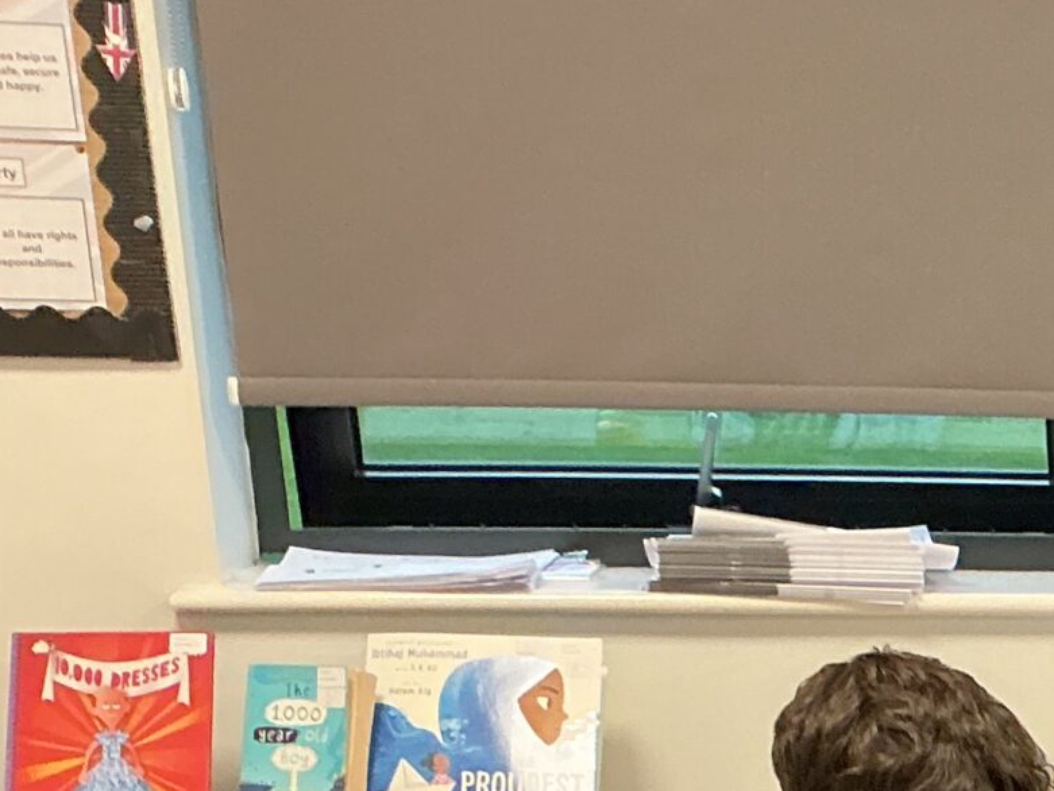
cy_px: 1247
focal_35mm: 95
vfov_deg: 14.4
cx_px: 1719
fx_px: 2893
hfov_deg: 17.8
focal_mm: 3
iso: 160
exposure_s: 1/60
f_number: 1.8
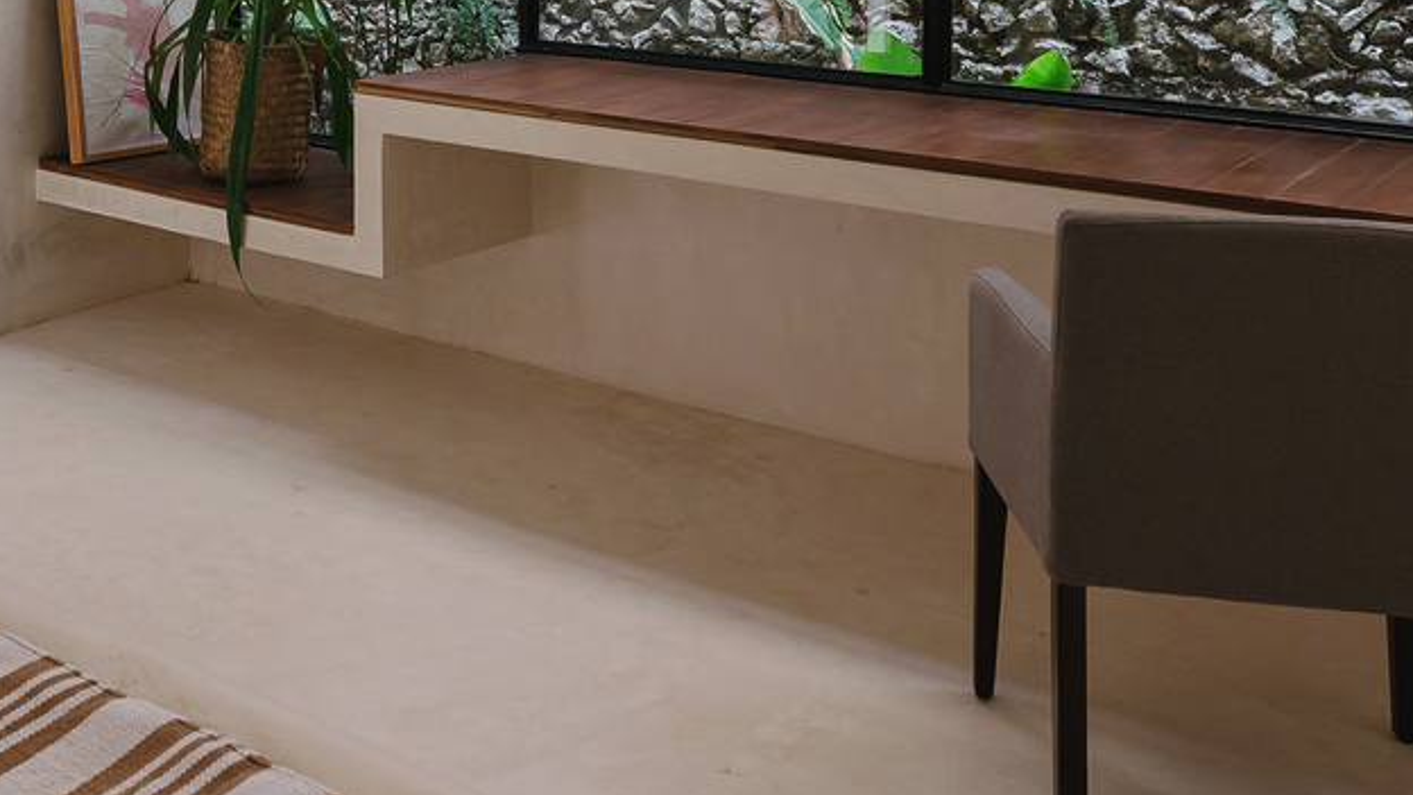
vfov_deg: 23.1
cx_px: 290
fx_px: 1761
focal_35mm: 47
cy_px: -185
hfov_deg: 41.9
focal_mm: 14
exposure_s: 1/25
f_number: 9
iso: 200
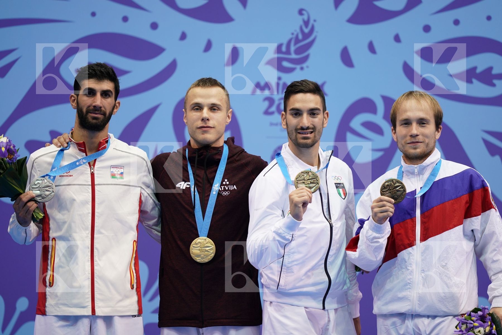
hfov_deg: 5.2
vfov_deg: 3.4
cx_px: 251
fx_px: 5577
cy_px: 168
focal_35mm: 400
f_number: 2.8
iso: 640
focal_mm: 400
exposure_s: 1/500
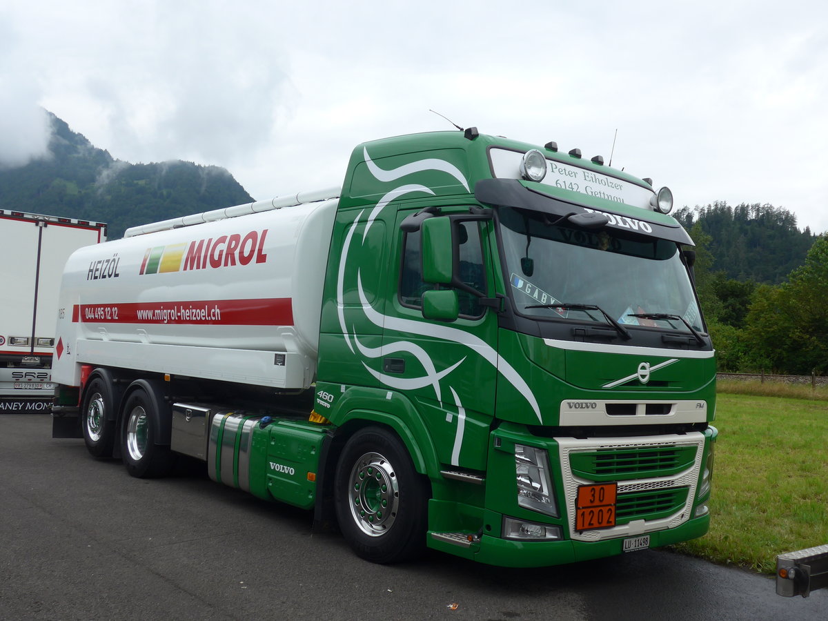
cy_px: 310
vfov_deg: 39.7
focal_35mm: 36
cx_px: 414
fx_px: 861
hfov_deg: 51.4
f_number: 2.8
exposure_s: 1/800
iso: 80
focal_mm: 7.5
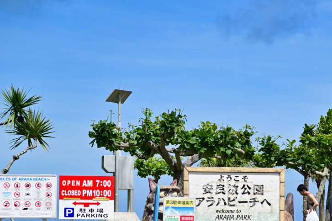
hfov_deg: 12.2
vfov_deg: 8.1
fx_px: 1558
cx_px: 212
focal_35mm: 169
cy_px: 138
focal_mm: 120
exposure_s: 1/1250
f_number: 4
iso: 100
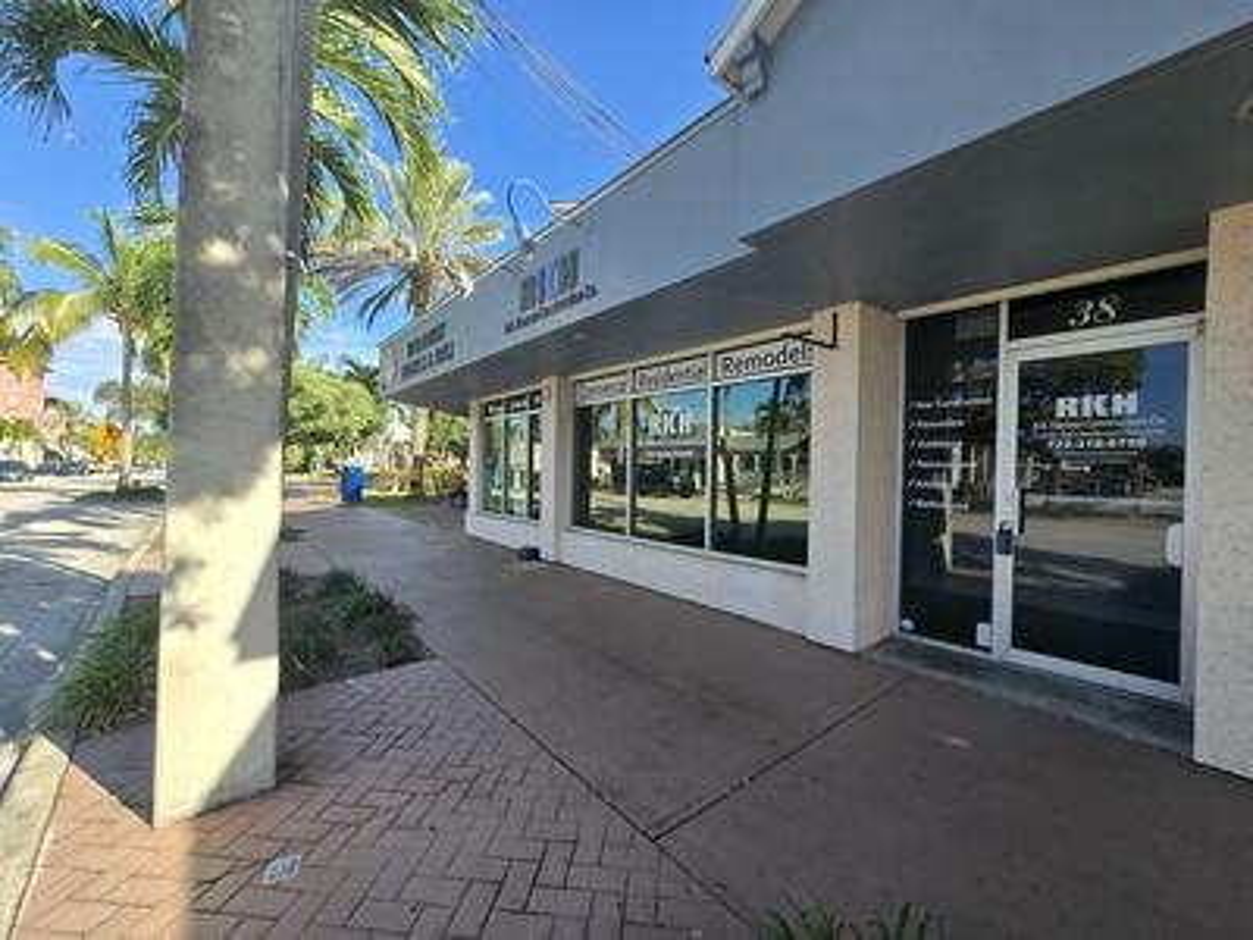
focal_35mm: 13
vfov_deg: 89.9
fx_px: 471
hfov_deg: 106.2
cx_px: 626
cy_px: 470
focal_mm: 2.2
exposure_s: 1/748
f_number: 2.2
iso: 50
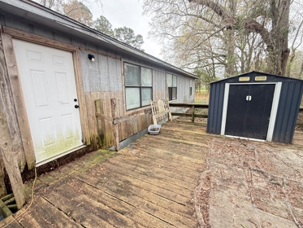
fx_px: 131
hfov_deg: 98.1
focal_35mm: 15
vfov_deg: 81.8
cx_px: 154
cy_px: 113
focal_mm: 2.22
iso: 125
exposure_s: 1/99
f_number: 2.2
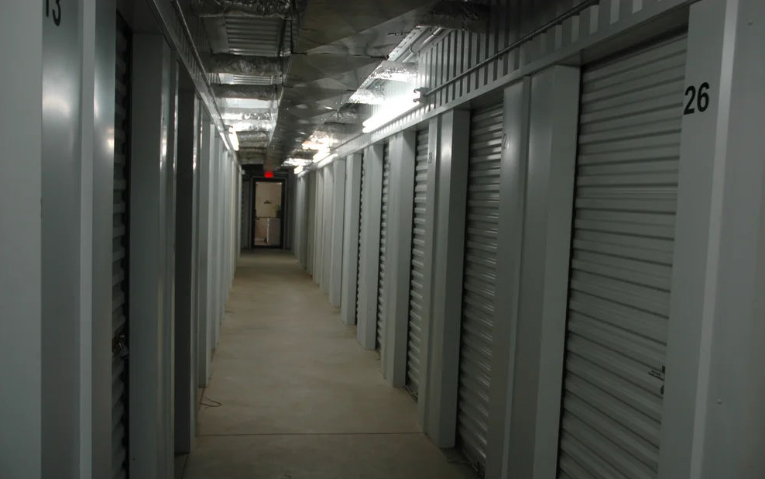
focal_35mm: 34
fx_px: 709
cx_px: 383
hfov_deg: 56.7
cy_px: 256
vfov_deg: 37.3
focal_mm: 22
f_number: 3.8
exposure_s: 1/15
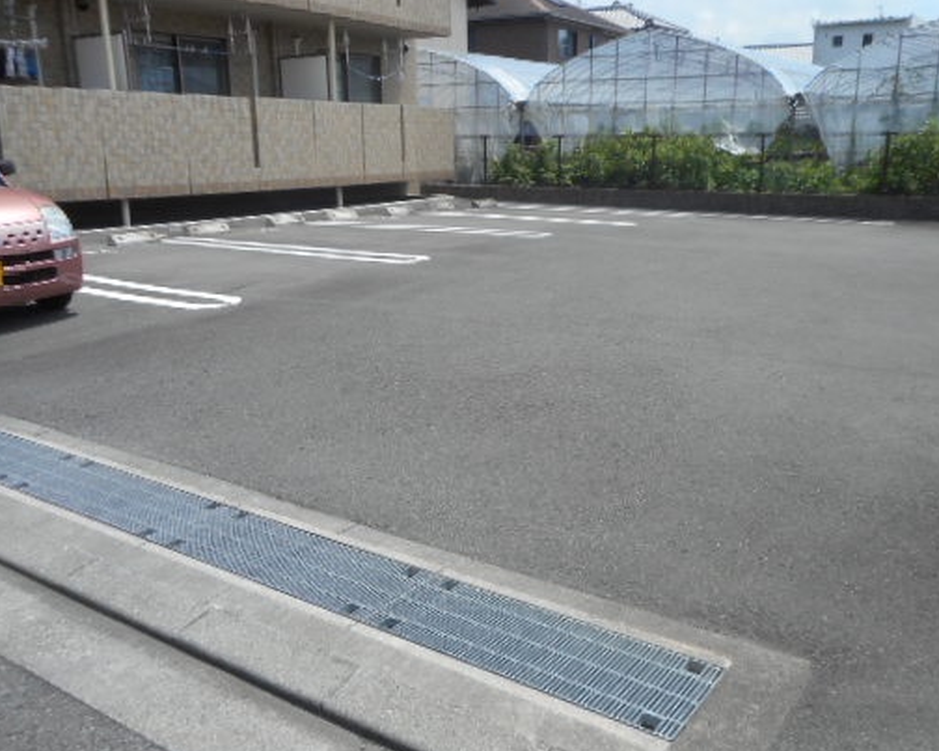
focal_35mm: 31
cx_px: 529
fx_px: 861
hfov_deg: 57.0
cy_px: 373
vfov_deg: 47.1
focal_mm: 4.5
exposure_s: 1/640
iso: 80
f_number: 3.7
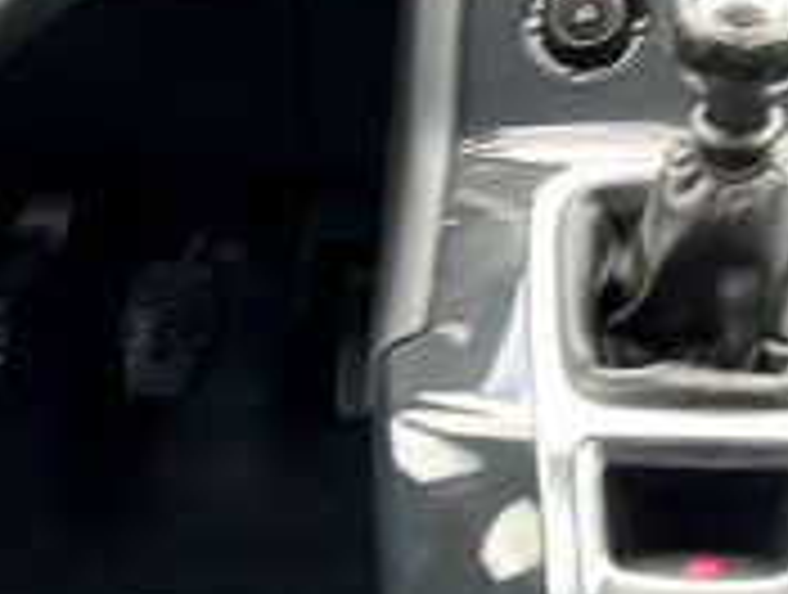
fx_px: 2600
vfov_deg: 12.7
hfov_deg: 16.9
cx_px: 752
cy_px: -153
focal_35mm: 114
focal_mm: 4.6
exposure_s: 1/50
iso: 160
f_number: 2
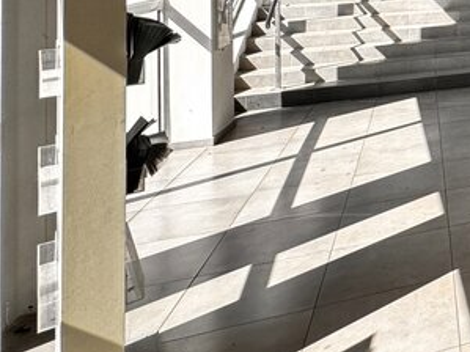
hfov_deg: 27.6
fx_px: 611
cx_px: 715
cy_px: -64
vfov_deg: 28.3
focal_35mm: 45
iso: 40
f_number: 2.2
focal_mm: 2.22
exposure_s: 1/283
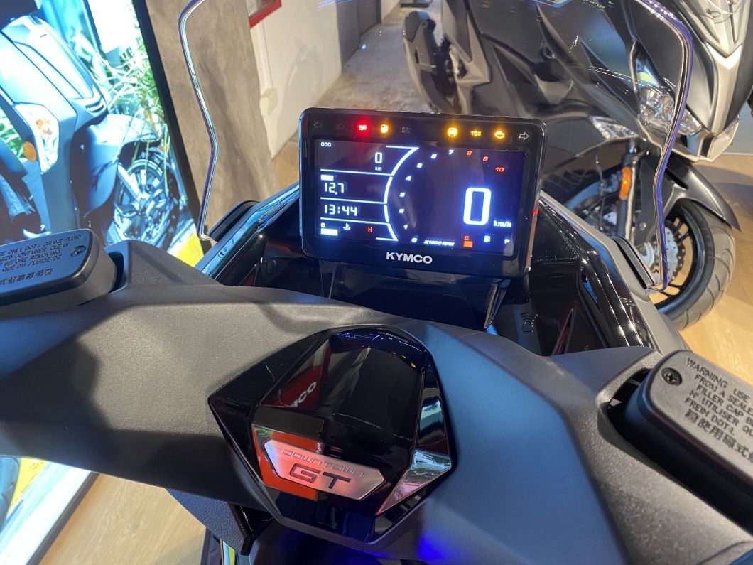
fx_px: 566
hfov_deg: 67.3
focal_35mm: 26
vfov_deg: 53.1
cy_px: 282
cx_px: 376
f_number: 1.8
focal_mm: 4.25
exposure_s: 1/50
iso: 200
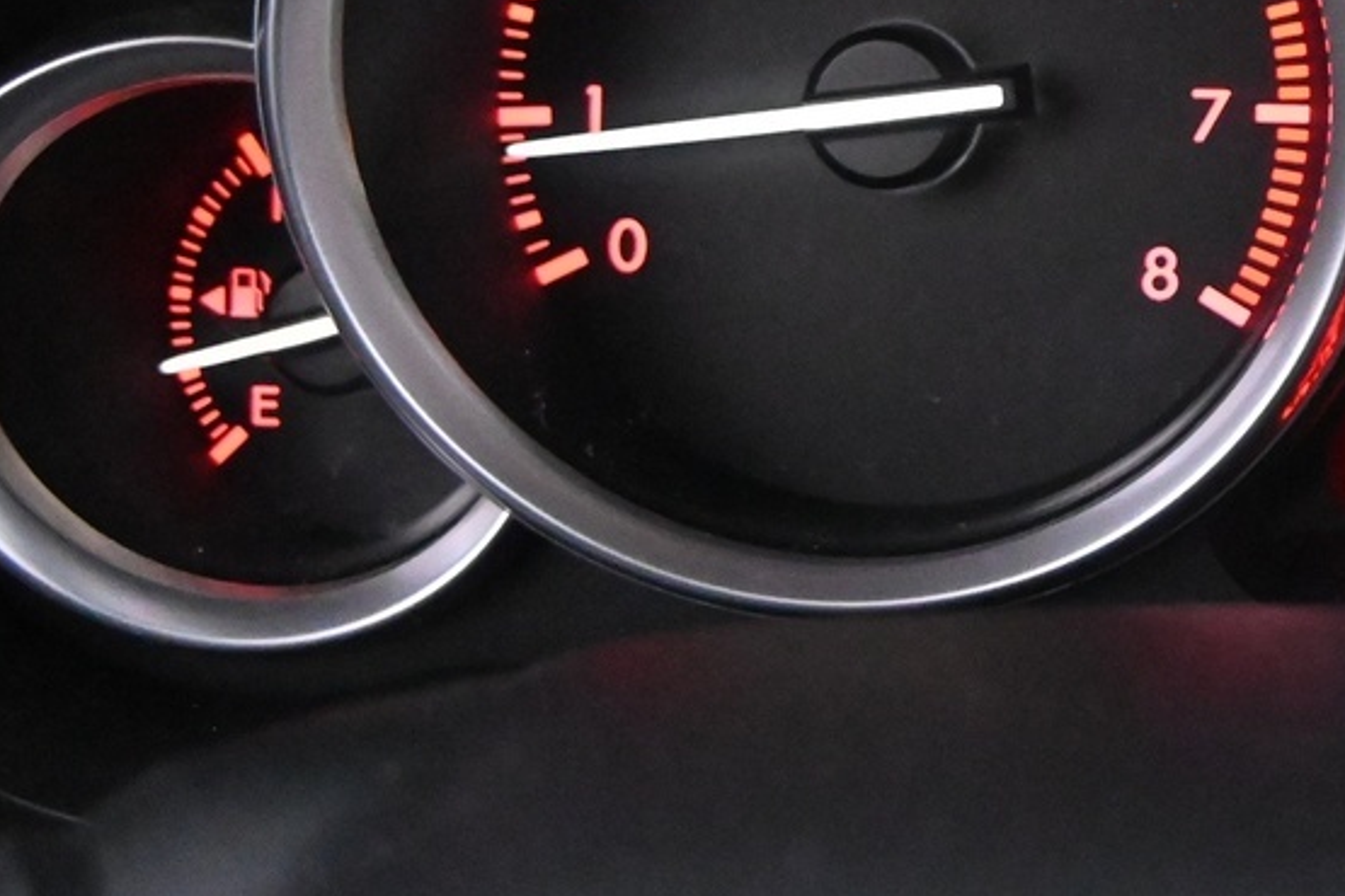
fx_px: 8181
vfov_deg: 6.3
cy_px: 77
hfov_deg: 9.3
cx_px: 1454
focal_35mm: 219
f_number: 6.3
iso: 8000
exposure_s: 1/80
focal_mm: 50
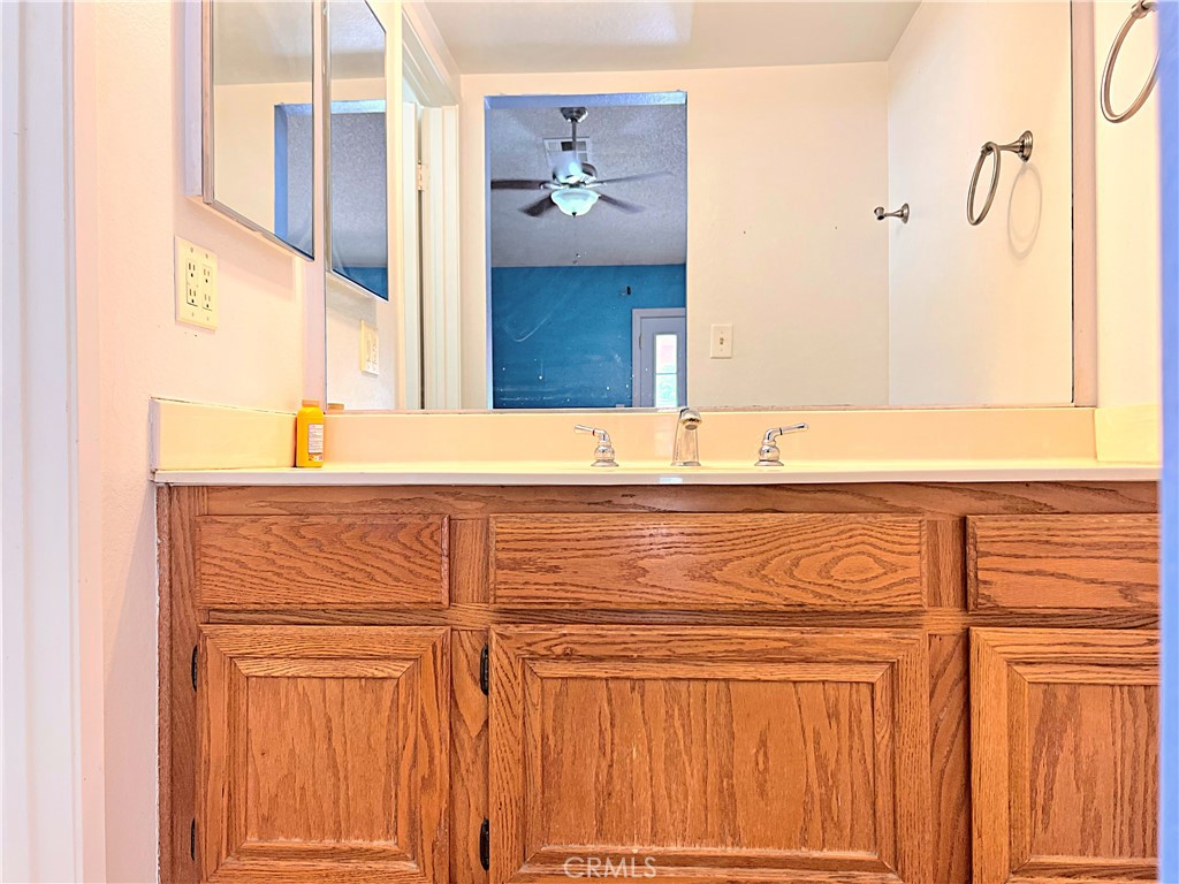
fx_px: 886
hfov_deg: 67.3
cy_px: 442
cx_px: 590
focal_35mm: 26
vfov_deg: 53.1
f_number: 1.5
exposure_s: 1/120
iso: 125
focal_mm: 5.7
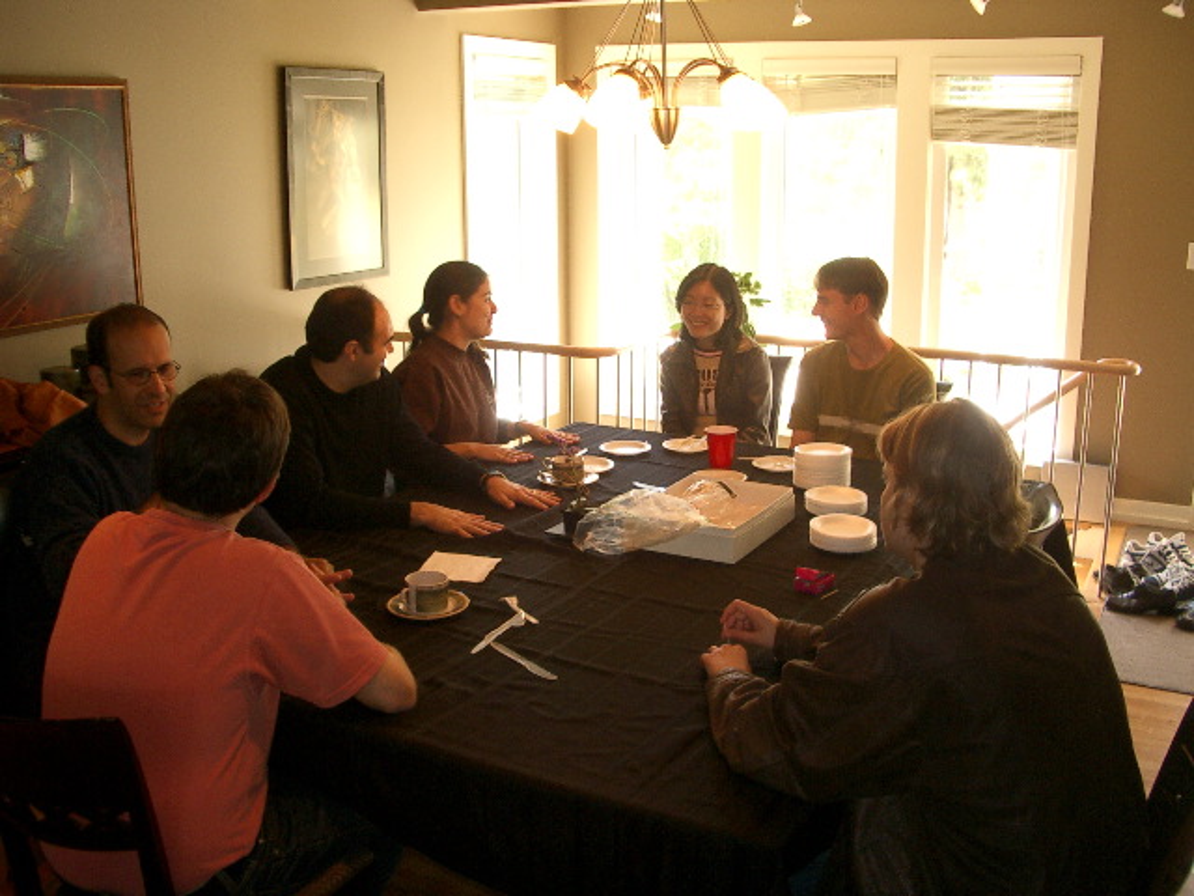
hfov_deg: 52.6
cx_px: 597
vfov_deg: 40.7
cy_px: 448
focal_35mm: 35
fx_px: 1207
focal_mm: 5.8
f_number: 2.6
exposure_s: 1/40
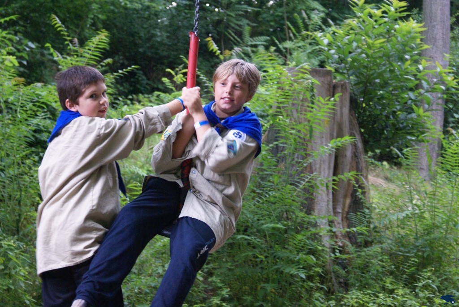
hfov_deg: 19.4
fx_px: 1340
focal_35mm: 105
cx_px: 230
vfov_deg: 13.1
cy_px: 154
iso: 800
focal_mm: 70
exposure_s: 1/60
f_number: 5.6
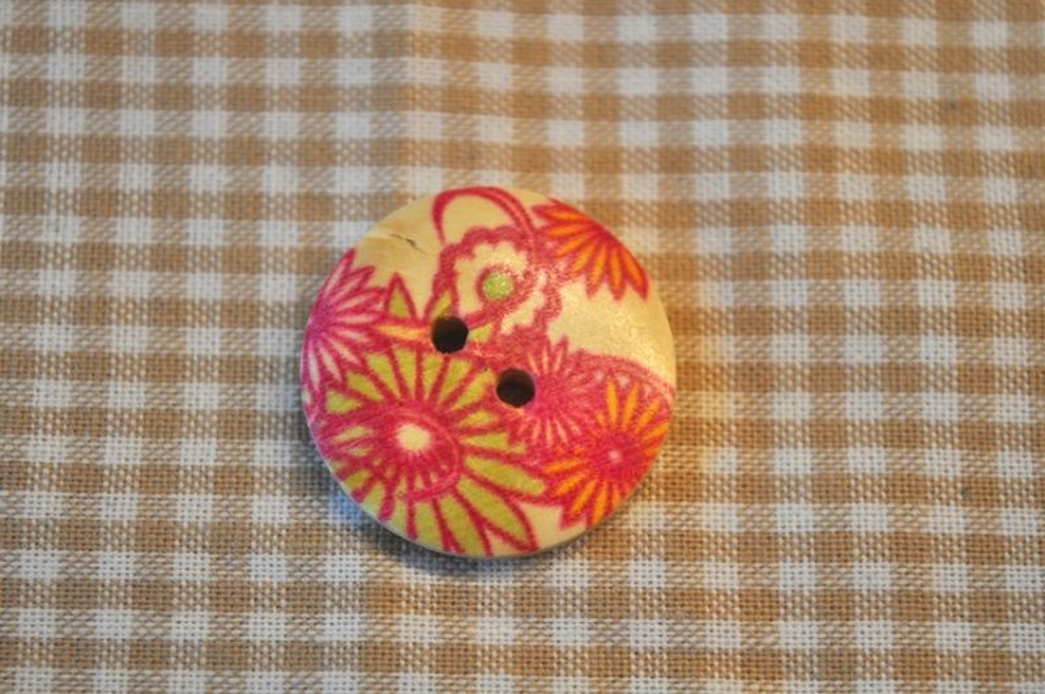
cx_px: 522
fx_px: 2391
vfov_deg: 16.5
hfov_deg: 24.7
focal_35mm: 82
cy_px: 347
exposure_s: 1/30
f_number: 5.6
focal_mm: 55
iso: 800
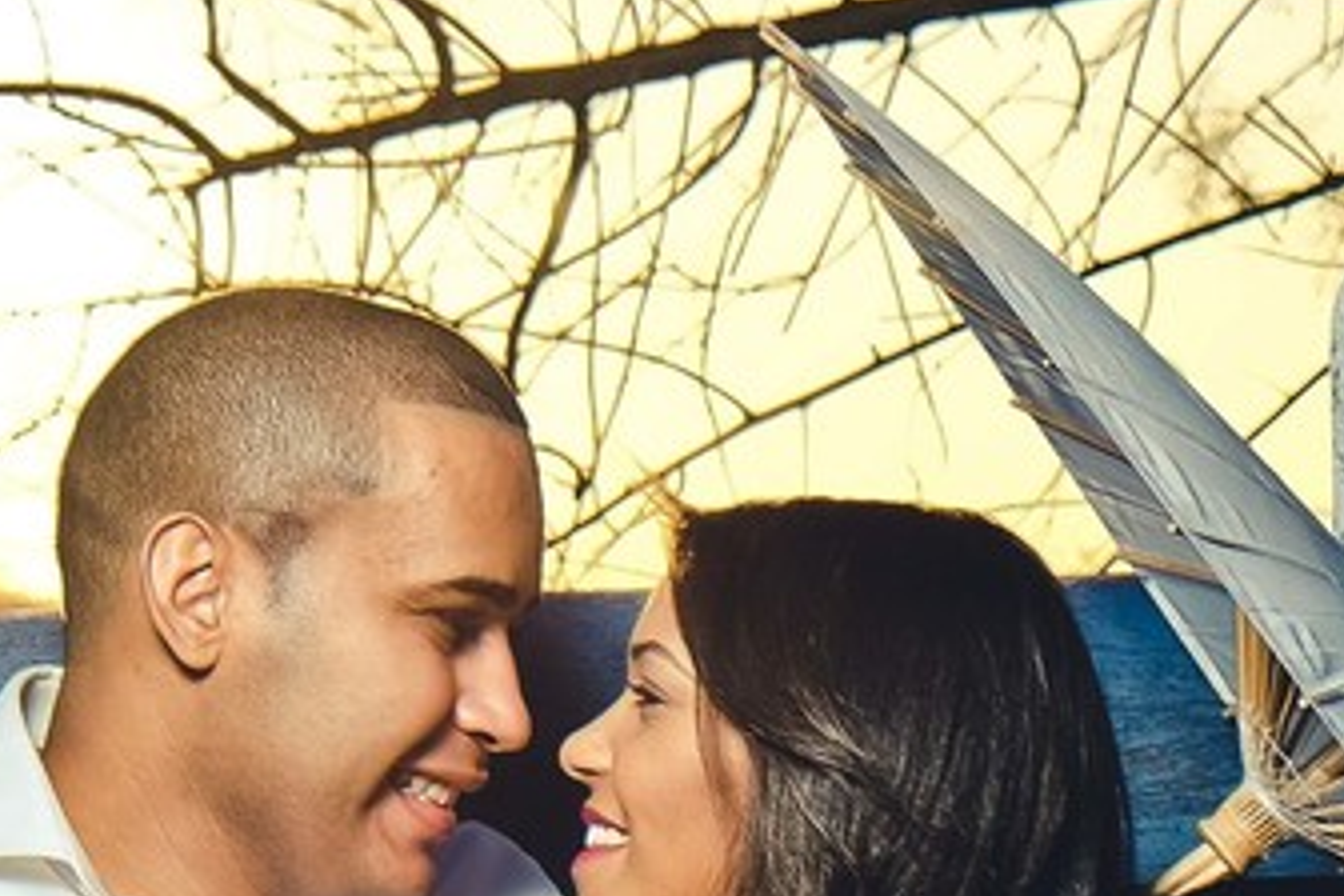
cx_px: 188
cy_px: 1360
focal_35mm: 296
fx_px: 11050
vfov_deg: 4.6
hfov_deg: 6.9
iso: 200
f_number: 7.1
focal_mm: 55
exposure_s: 1/180
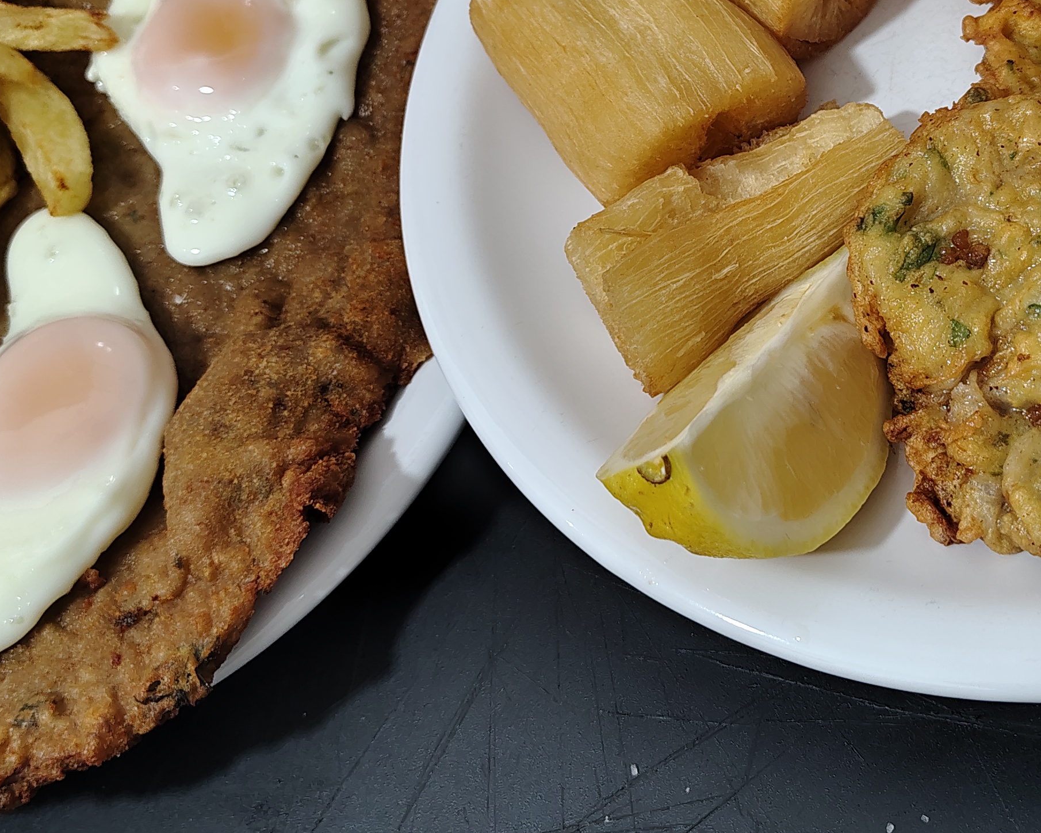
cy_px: 192
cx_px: 649
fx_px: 1633
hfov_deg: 35.2
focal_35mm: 53
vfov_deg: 28.1
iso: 337
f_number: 1.8
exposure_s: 1/100
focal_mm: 5.56
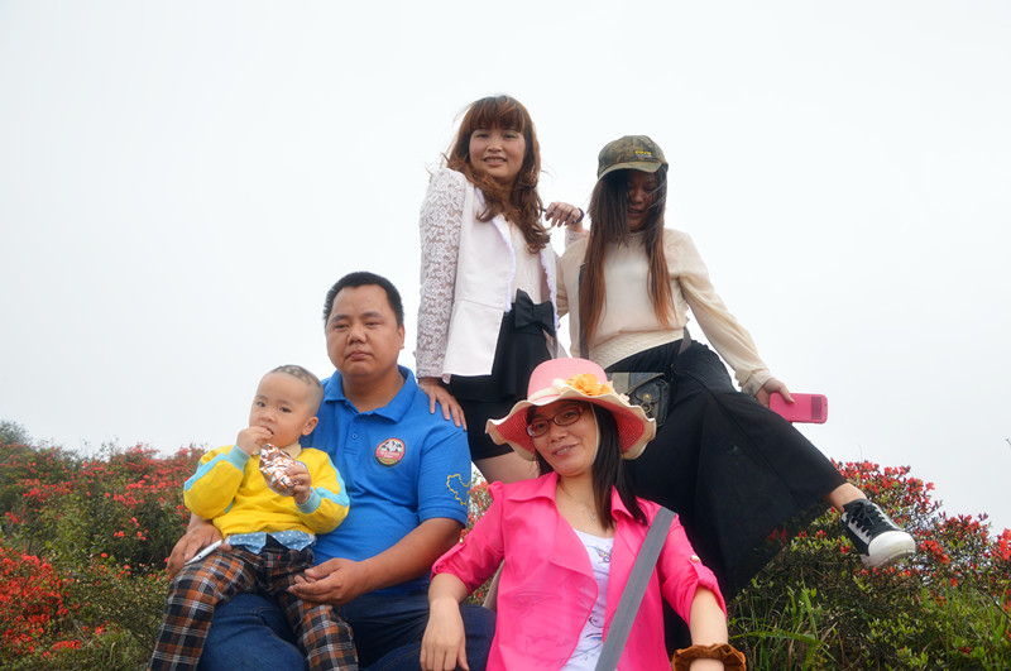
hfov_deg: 59.6
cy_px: 336
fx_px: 883
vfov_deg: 41.6
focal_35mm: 32
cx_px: 506
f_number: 4.5
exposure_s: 1/400
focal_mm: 21
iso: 200
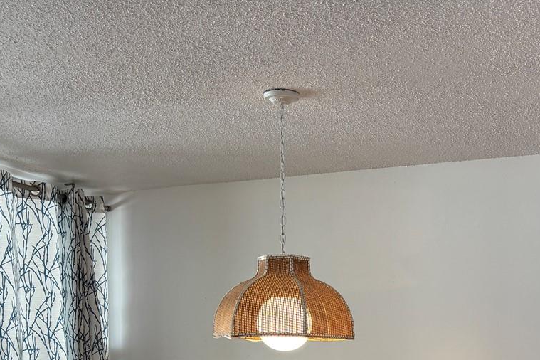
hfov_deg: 34.8
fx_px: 855
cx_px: 354
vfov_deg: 22.1
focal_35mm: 57
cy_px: 423
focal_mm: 5.96
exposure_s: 1/120
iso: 80
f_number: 1.6
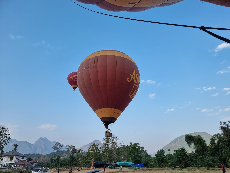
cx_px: 115
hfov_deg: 71.6
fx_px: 159
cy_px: 86
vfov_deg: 56.8
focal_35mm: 24
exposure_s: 1/510
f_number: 1.8
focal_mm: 6.7
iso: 50
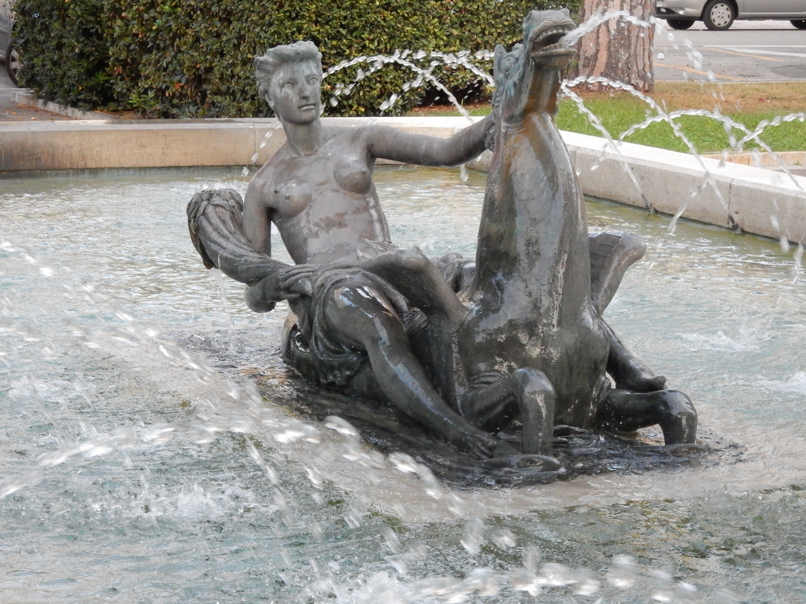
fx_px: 2305
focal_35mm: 99
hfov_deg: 19.8
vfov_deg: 14.9
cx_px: 403
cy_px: 302
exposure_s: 1/160
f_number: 5.3
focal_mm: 17.6
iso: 800
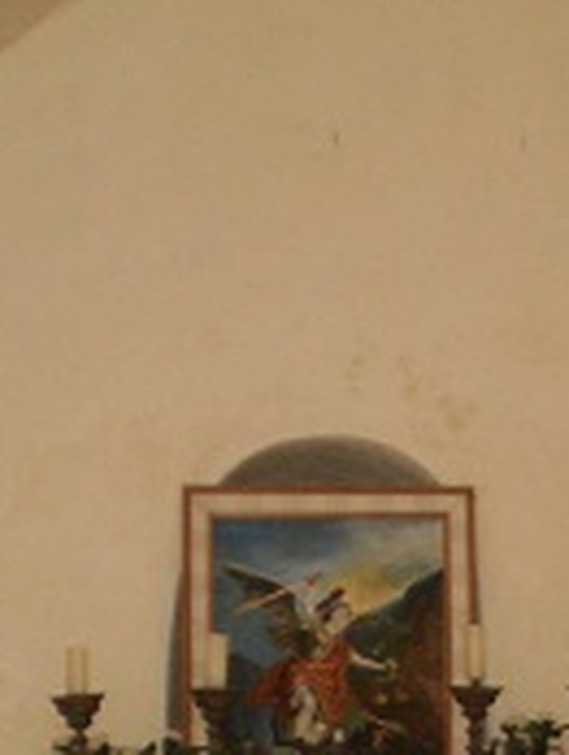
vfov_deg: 14.3
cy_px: 670
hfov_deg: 10.9
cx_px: 484
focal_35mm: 136
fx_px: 2973
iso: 160
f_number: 3.1
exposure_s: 1/30
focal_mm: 6.3
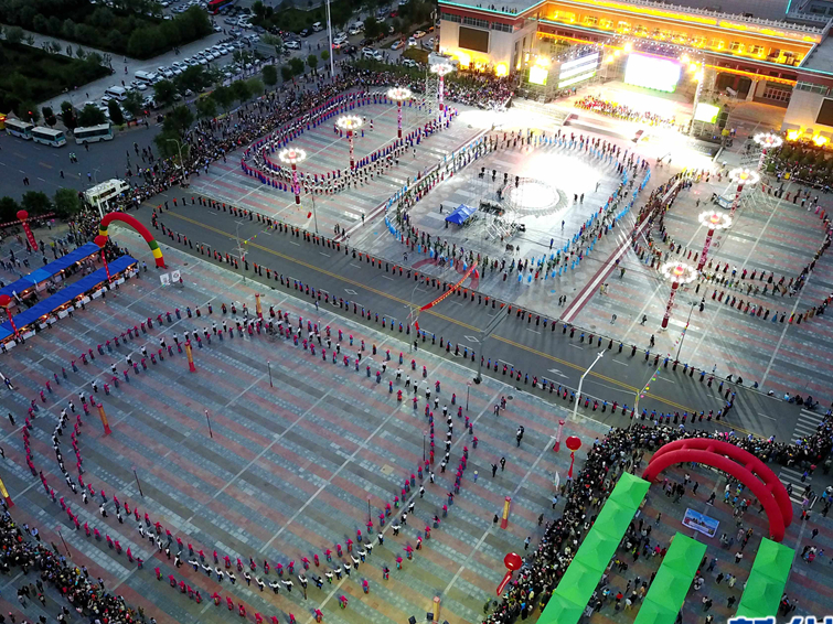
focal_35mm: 31
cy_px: 335
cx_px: 408
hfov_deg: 58.4
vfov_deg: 45.4
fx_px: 746
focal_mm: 4.73
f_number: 2.2
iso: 308
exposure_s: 1/12.5
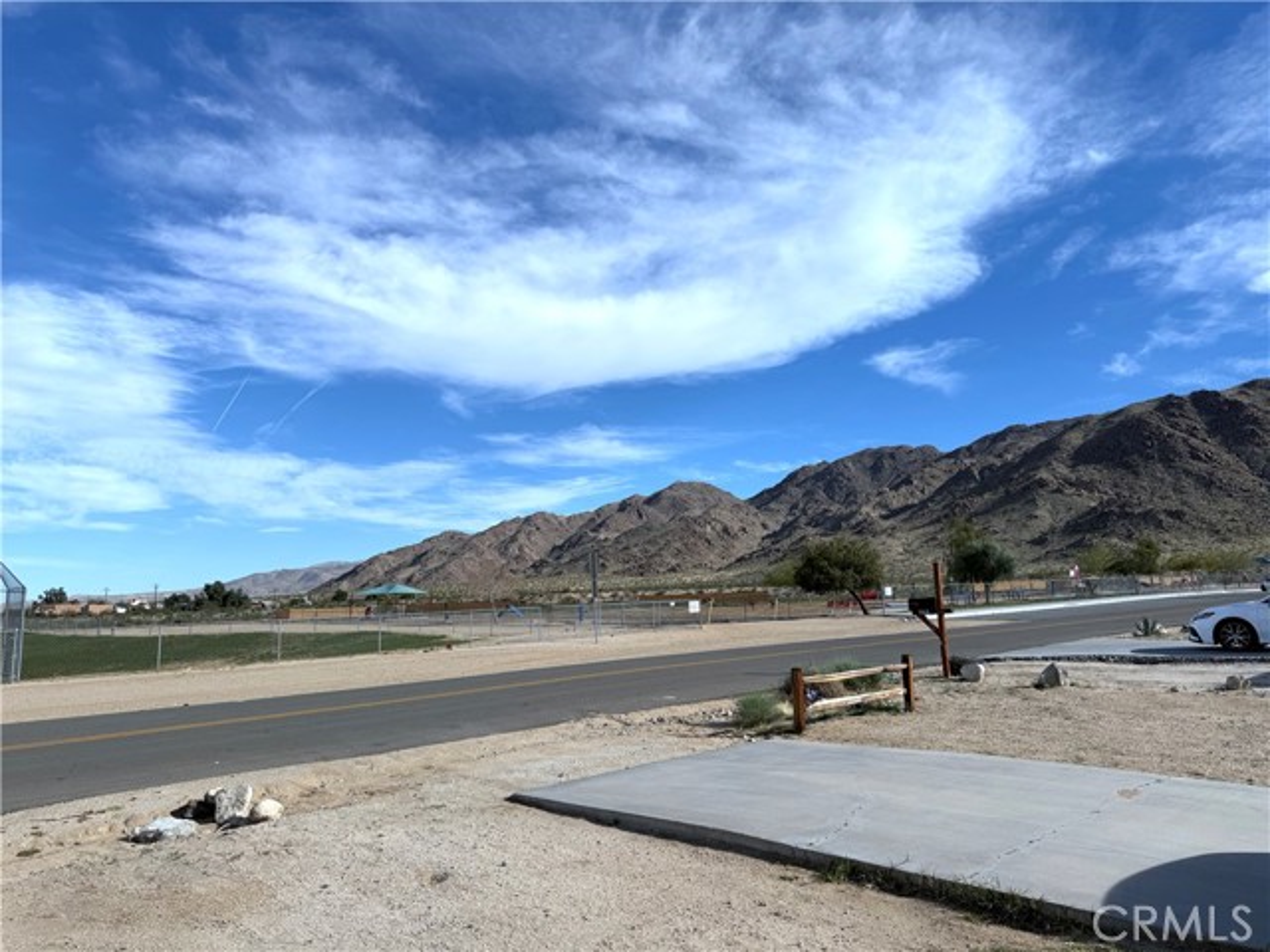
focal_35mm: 24
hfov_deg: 71.6
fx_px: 881
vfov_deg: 56.8
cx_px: 635
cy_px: 476
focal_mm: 6.76
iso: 80
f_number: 1.78
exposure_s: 1/8130
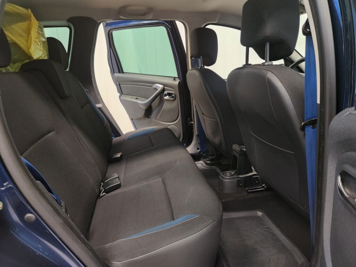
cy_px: 134
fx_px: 237
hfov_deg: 73.9
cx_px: 178
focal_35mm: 23
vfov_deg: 58.9
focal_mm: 5.4
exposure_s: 1/100
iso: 640
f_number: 1.8
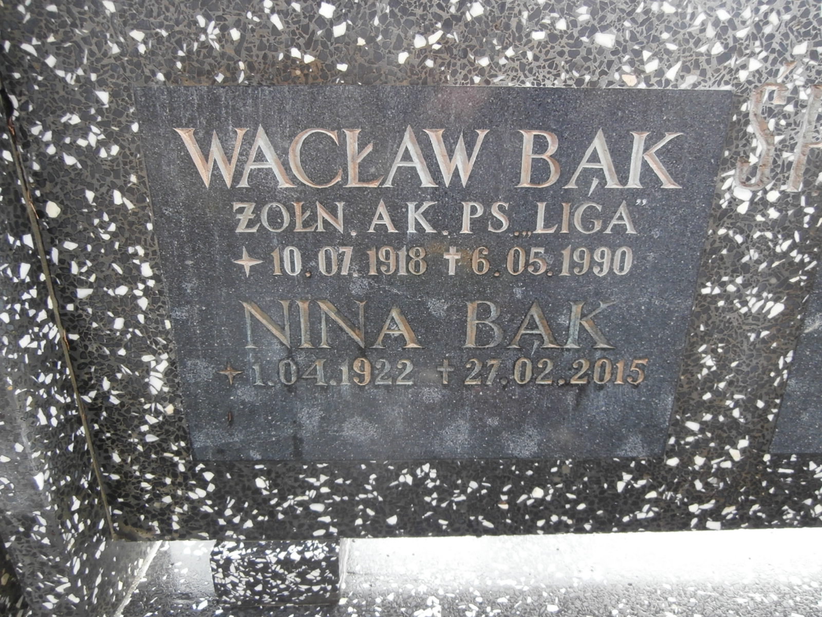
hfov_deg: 71.6
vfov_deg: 56.8
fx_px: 570
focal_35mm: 24
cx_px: 411
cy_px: 308
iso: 200
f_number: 3
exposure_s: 1/30
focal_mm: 4.2
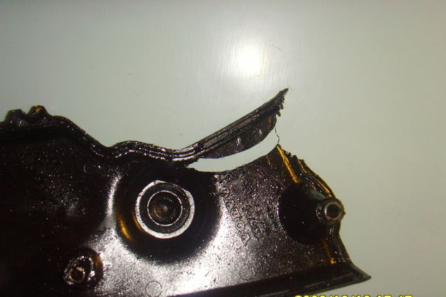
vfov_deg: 32.6
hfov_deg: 47.4
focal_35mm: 41
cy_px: 166
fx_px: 508
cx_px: 224
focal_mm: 6.6
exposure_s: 1/45
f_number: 3.5
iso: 200
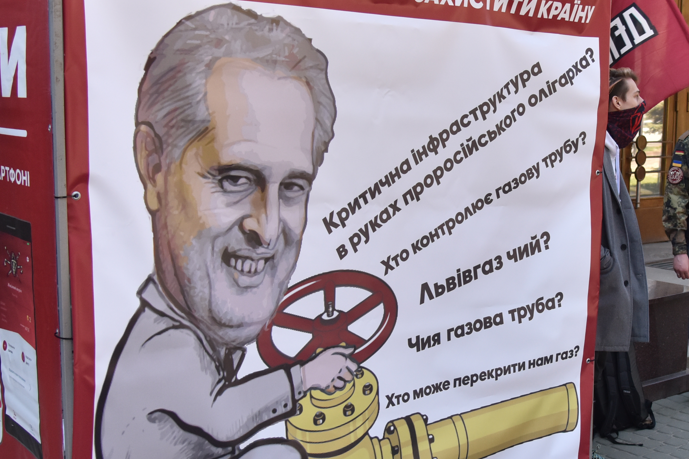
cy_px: 243
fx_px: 1014
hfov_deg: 37.2
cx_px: 446
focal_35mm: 53
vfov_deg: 25.5
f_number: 4
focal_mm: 24
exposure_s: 1/1600
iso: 800
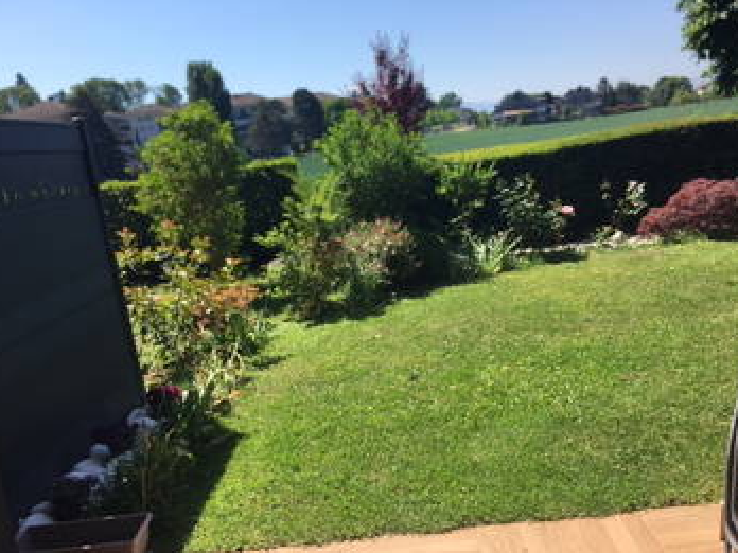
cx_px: 367
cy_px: 282
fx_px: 640
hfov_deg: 60.0
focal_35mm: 30
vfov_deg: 46.8
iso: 25
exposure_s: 1/1083
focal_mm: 4.15
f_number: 2.2
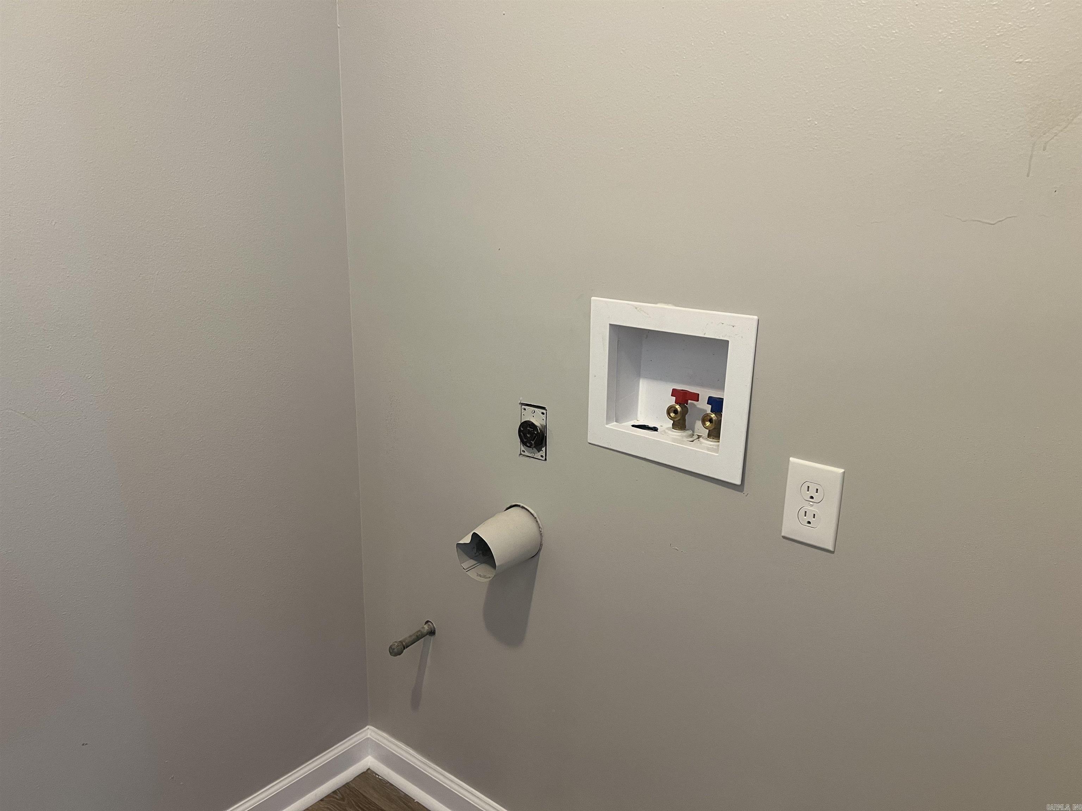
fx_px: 813
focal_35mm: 26
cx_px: 541
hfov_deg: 67.3
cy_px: 406
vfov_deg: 53.1
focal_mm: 5.7
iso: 125
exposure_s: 1/60
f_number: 1.5
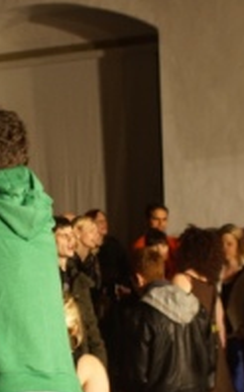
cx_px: 8
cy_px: 218
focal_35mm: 97
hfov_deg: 13.3
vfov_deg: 21.4
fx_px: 1037
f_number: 4
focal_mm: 28
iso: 1000
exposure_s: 1/60
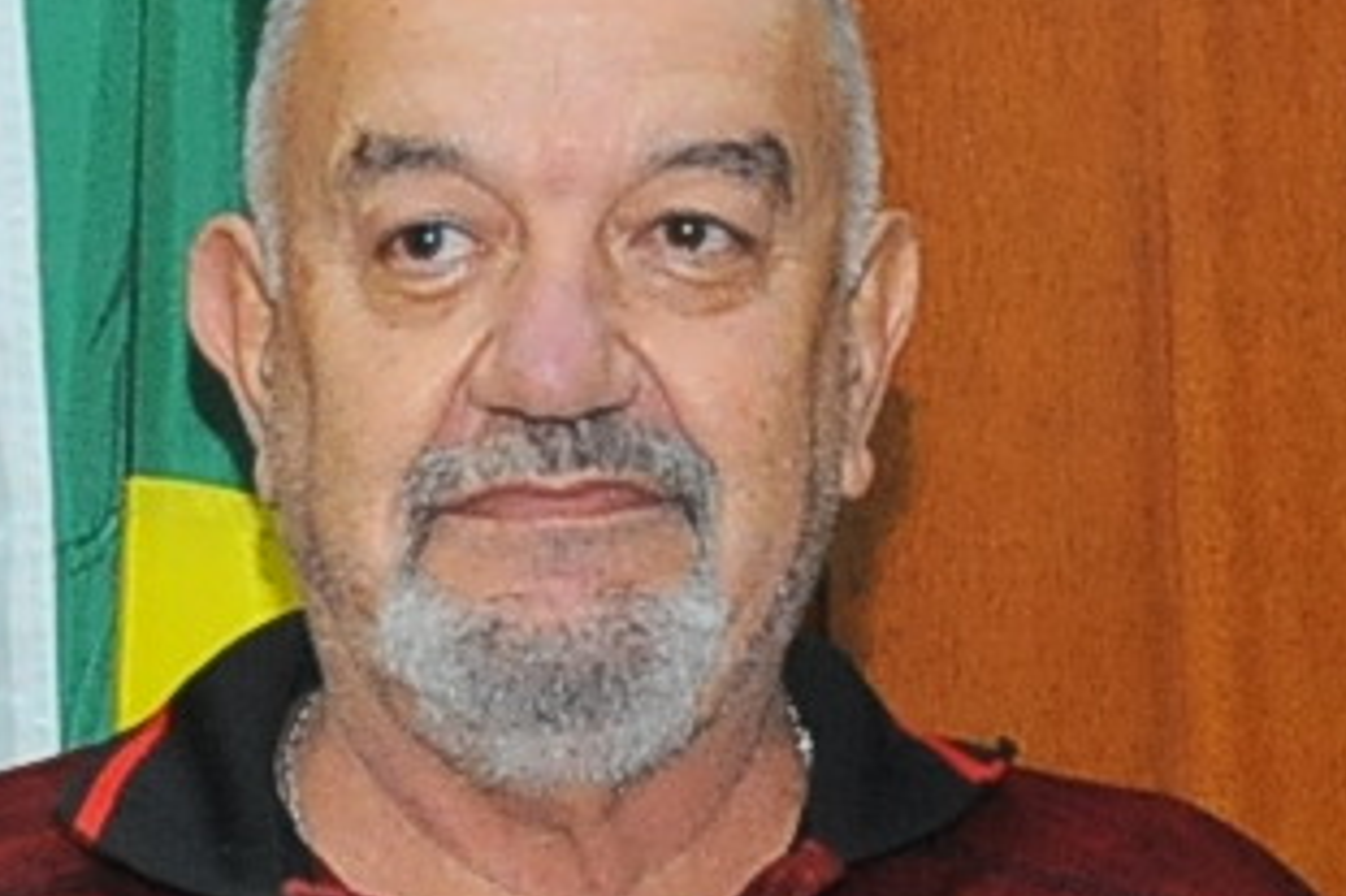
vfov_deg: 5.5
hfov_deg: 8.3
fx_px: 9267
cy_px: 1307
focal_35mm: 248
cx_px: 264
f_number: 5.6
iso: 1250
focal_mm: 24
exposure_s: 1/60
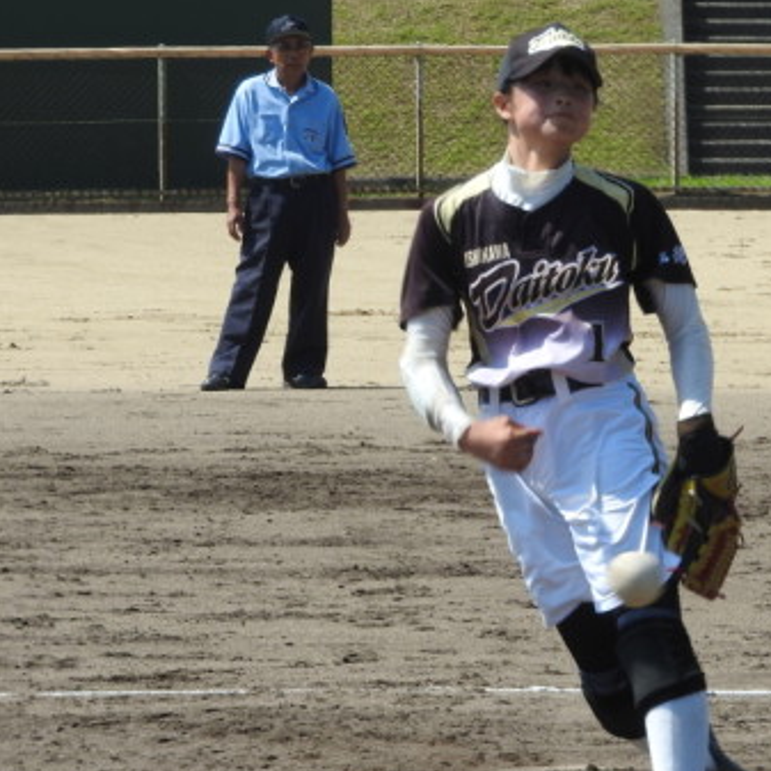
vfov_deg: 4.4
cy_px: 400
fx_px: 9928
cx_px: 572
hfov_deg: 4.4
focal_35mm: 394
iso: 100
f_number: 5.5
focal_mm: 44.8
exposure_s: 1/400
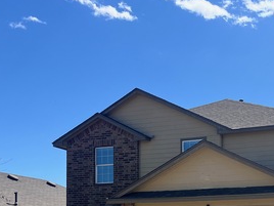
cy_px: 223
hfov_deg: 30.7
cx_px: 203
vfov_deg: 22.4
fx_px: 491
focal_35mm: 62
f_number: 1.6
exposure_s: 1/4651
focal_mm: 5.1
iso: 50
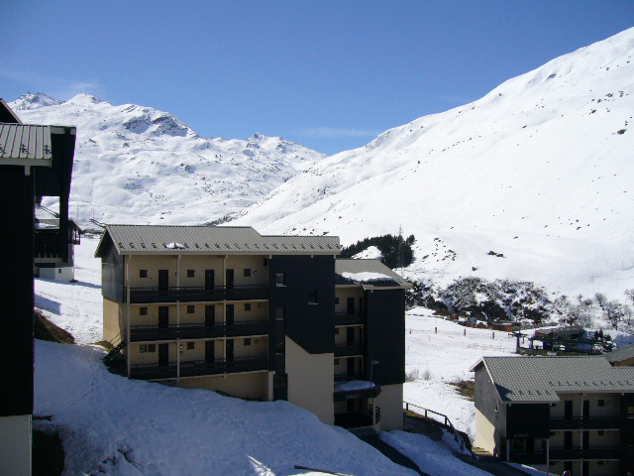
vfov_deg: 40.7
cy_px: 238
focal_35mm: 35
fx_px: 641
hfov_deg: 52.6
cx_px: 317
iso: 80
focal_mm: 5.8
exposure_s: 1/1600
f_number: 5.6
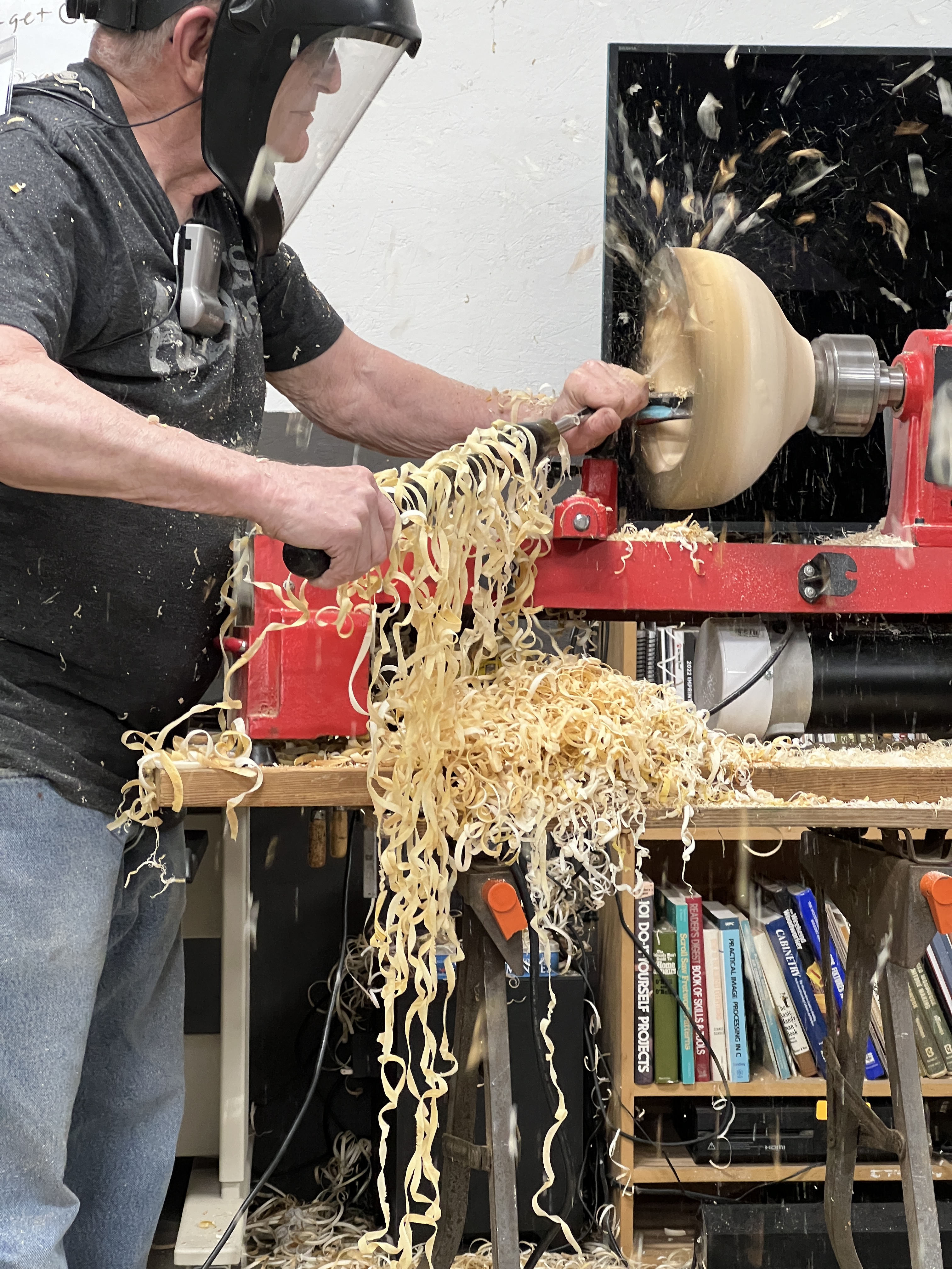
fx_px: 2824
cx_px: 476
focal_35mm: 77
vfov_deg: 25.3
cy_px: 634
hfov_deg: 19.1
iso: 320
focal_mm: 9
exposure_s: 1/60
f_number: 2.8
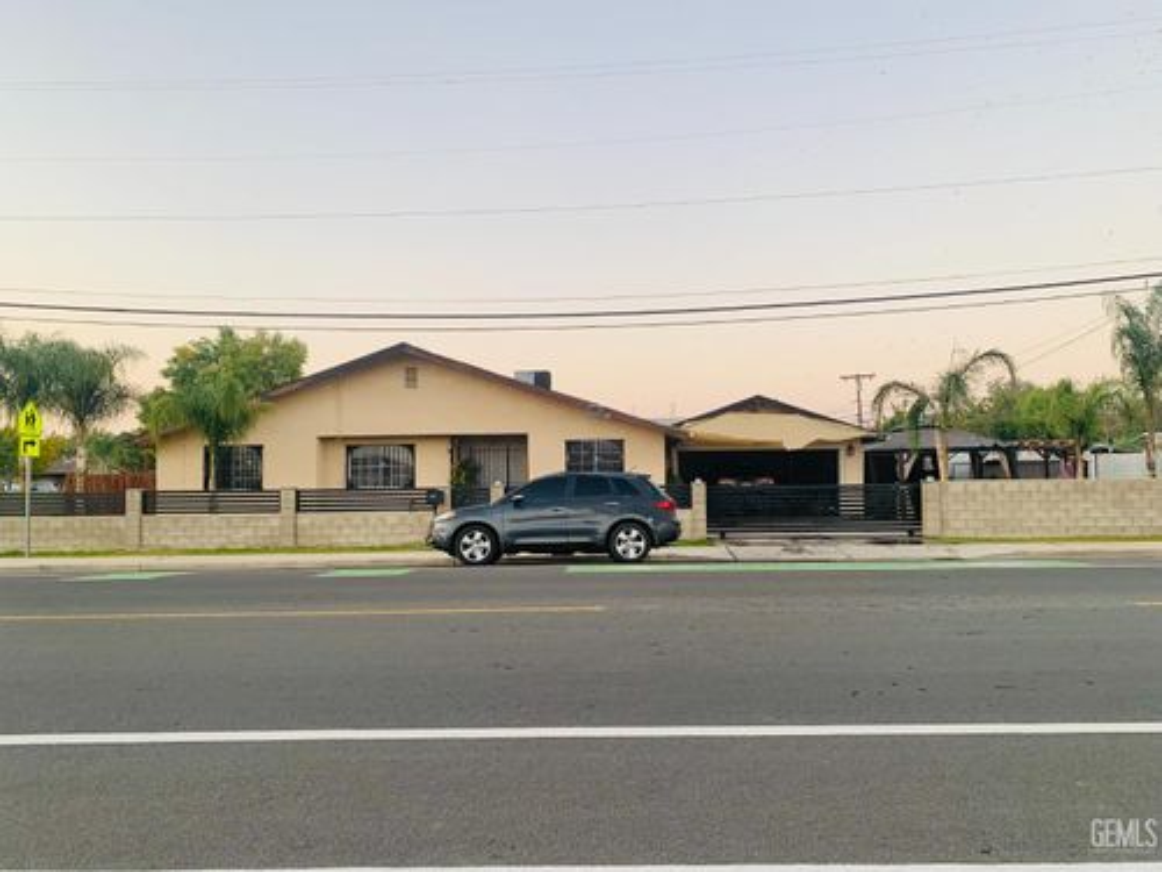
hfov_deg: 67.3
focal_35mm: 26
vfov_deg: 53.1
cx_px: 581
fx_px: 873
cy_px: 436
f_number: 1.8
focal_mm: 4.25
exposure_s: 1/121
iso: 50
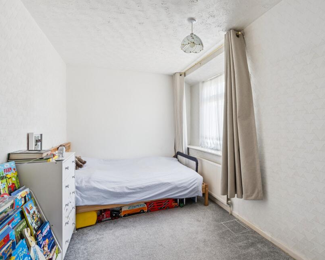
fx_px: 183
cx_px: 197
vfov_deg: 70.9
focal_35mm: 19
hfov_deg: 82.1
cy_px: 129
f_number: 5.6
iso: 320
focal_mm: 16
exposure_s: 1/15
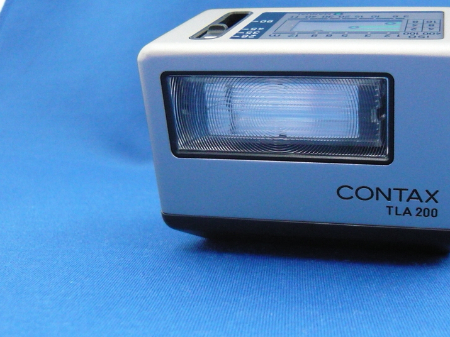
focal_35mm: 47
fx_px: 611
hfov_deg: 39.6
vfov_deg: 30.9
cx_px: 325
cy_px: 157
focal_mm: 4.6
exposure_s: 1/40
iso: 400
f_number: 2.8
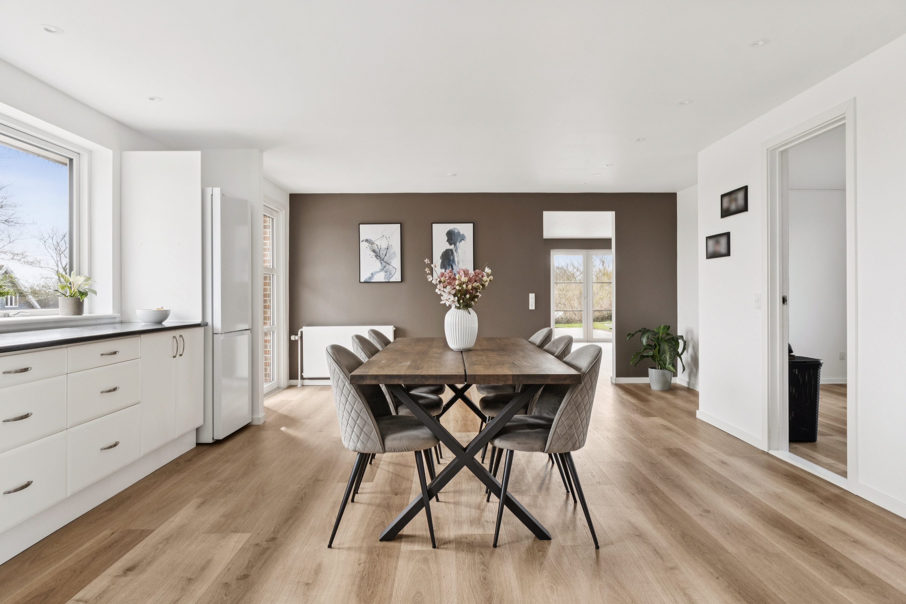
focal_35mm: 22
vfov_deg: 56.1
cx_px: 453
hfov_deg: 77.3
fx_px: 566
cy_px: 302
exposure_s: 1/13
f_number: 8
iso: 200
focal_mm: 15
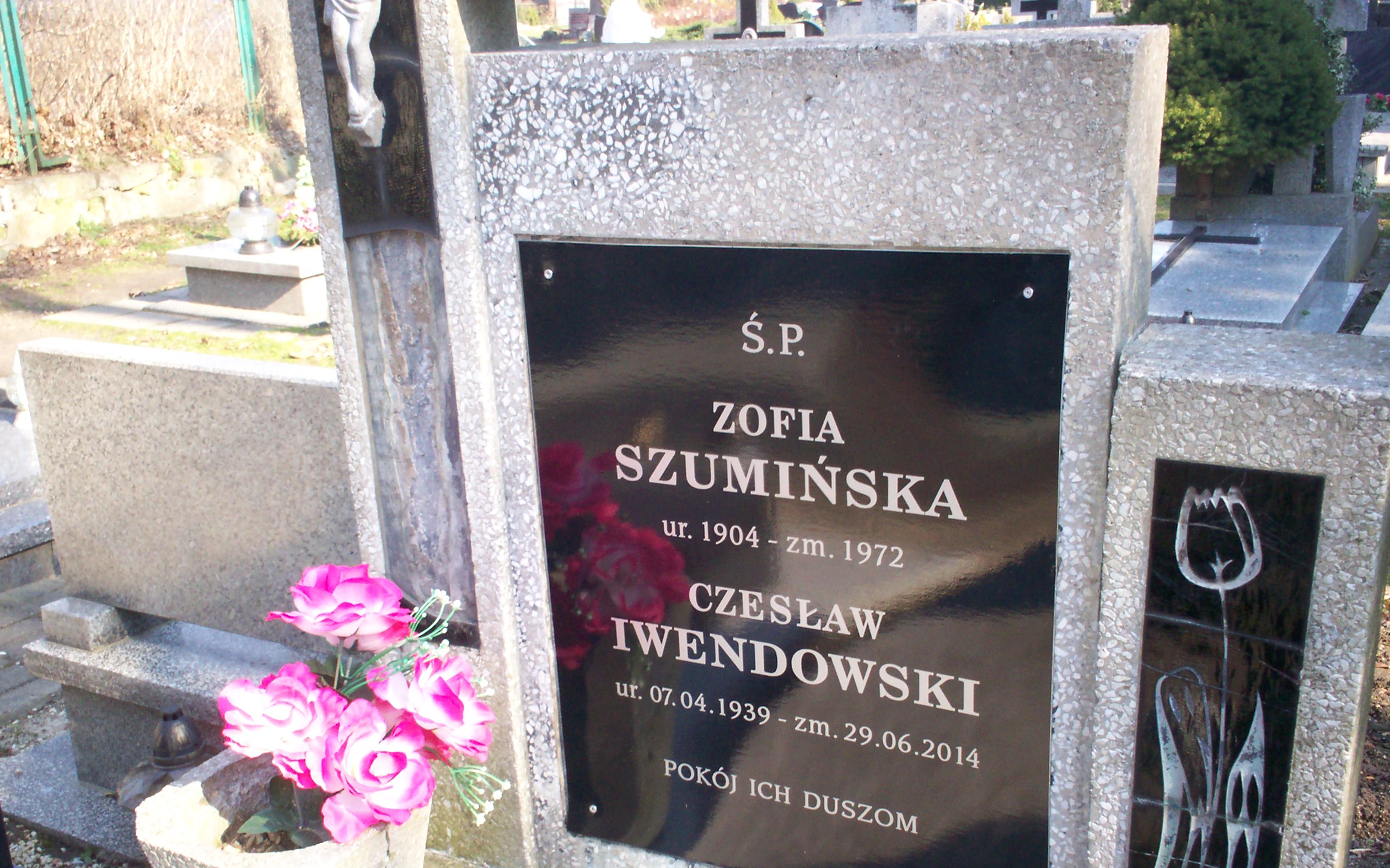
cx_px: 682
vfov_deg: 32.7
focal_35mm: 39
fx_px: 1477
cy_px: 520
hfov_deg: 50.4
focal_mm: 6
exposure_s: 1/80.6
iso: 140
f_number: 4.5
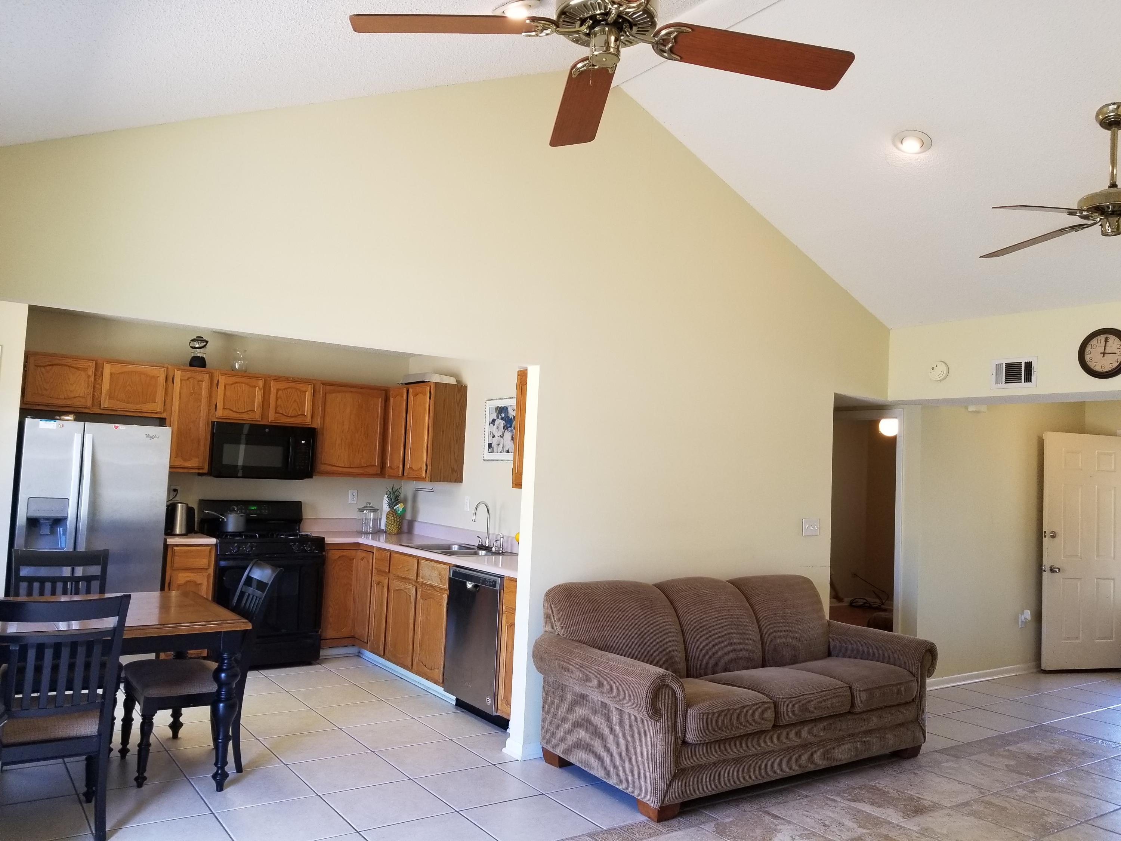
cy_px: 420
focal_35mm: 26
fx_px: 842
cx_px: 560
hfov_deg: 67.3
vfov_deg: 53.1
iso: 125
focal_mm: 4.25
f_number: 1.7
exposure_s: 1/60
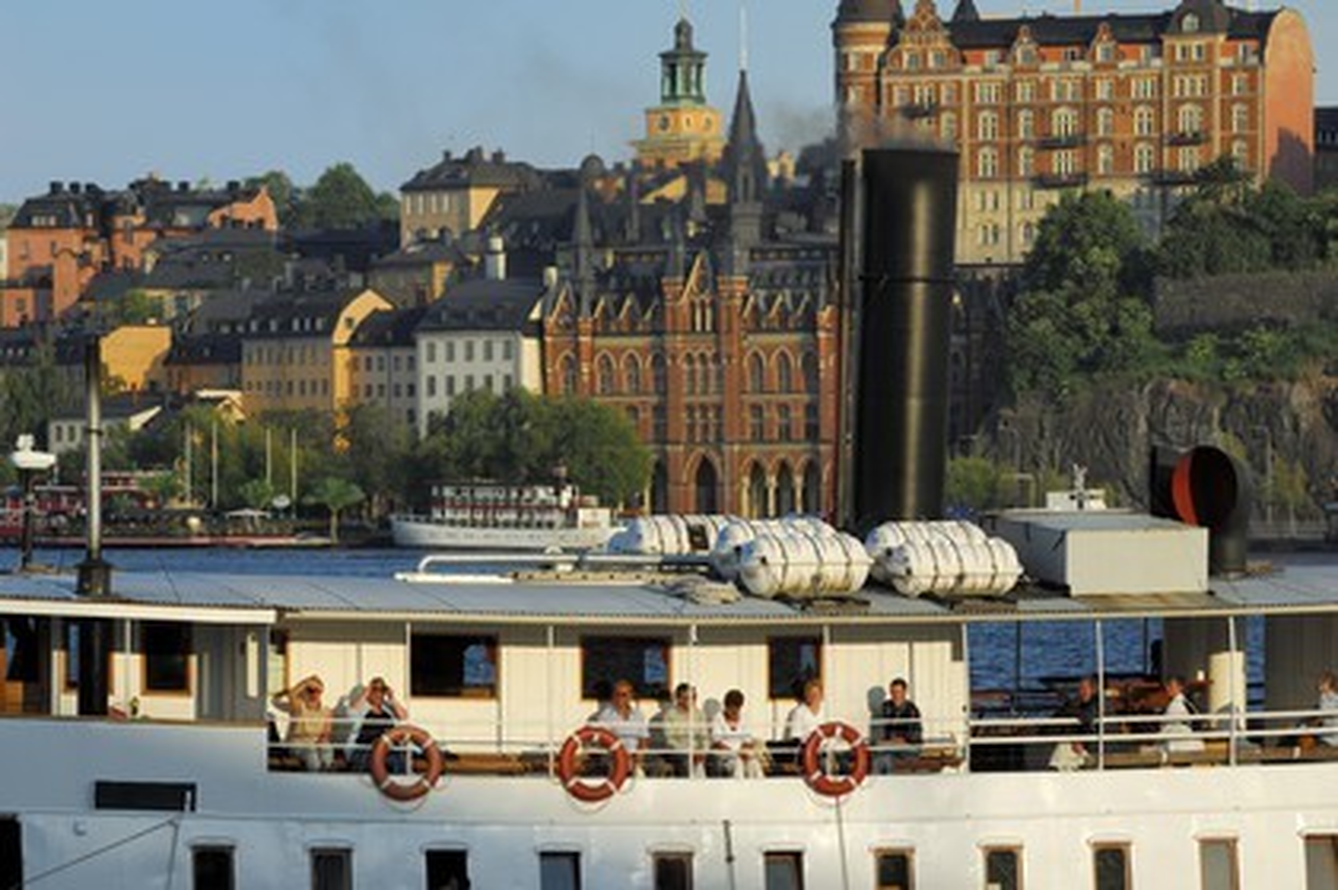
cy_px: 445
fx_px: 7799
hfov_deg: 9.8
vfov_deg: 6.5
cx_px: 669
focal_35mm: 210
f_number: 6.7
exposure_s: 1/400
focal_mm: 140
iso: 100
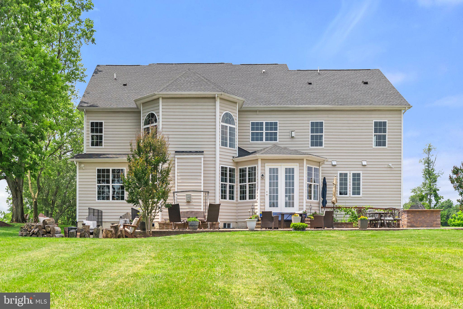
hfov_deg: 54.4
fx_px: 450
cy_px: 154
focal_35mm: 35
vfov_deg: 37.9
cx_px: 232
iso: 640
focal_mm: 35
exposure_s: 1/1250
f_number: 8
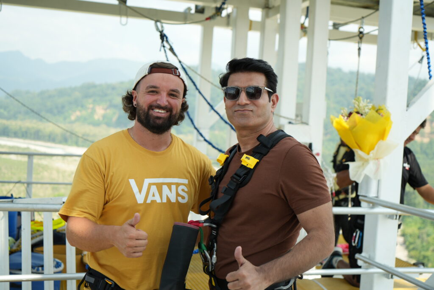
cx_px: 217
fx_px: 555
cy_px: 145
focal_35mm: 46
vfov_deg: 29.3
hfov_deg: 42.7
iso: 125
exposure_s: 1/400
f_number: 4
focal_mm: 46
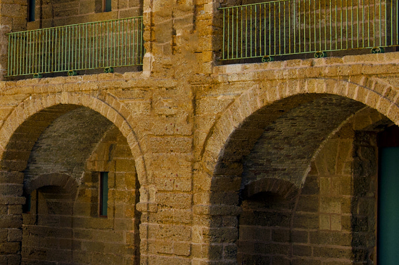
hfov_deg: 13.9
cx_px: 43
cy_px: 49
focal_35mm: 147
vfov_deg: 9.3
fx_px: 1627
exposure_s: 1/250
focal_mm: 34
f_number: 8
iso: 200
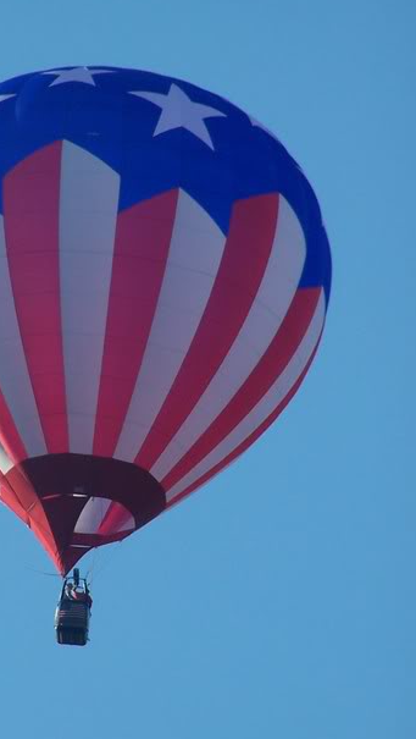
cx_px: 88
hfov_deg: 2.2
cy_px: 355
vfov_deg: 3.9
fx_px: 10710
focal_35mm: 547
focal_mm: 63
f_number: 5
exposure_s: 1/500
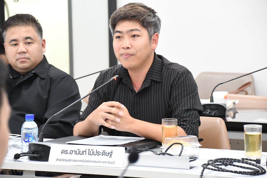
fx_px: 1053
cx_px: 134
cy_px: 89
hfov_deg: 14.4
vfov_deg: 9.7
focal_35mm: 142
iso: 4500
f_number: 5.3
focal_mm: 95
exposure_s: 1/50
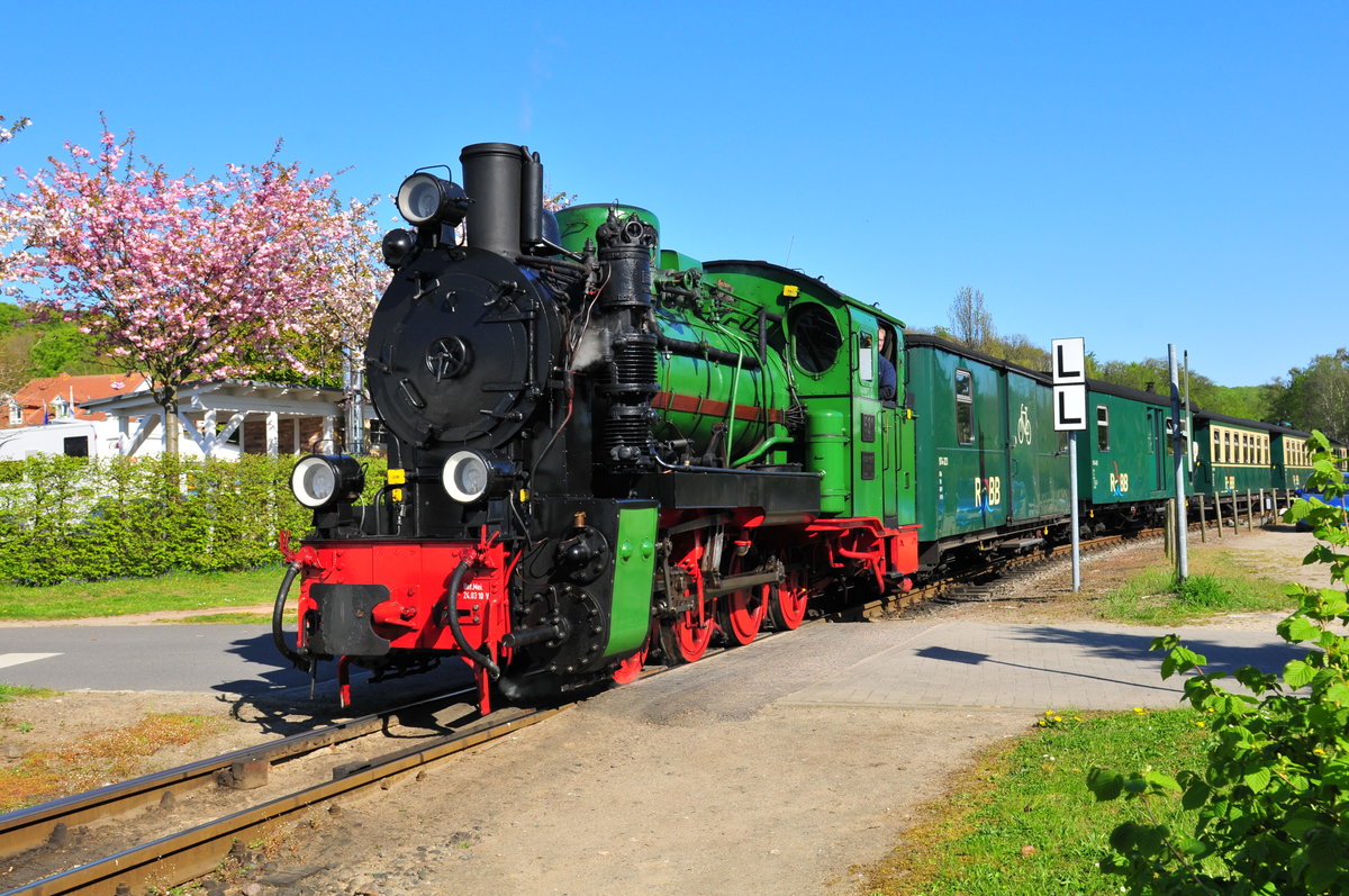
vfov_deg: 36.8
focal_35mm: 36
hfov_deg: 53.2
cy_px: 448
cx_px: 674
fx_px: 1347
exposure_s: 1/500
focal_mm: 24
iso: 320
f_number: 8
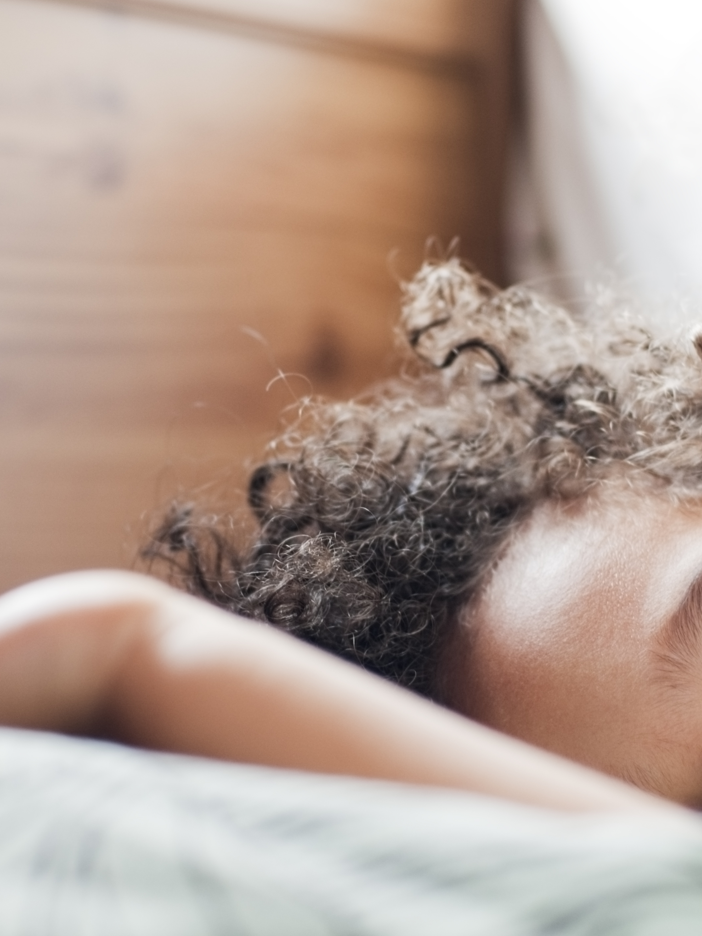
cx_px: 406
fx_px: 2948
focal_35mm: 109
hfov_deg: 13.6
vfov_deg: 18.0
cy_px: 467
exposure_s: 1/6
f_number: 2.8
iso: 200
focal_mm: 50
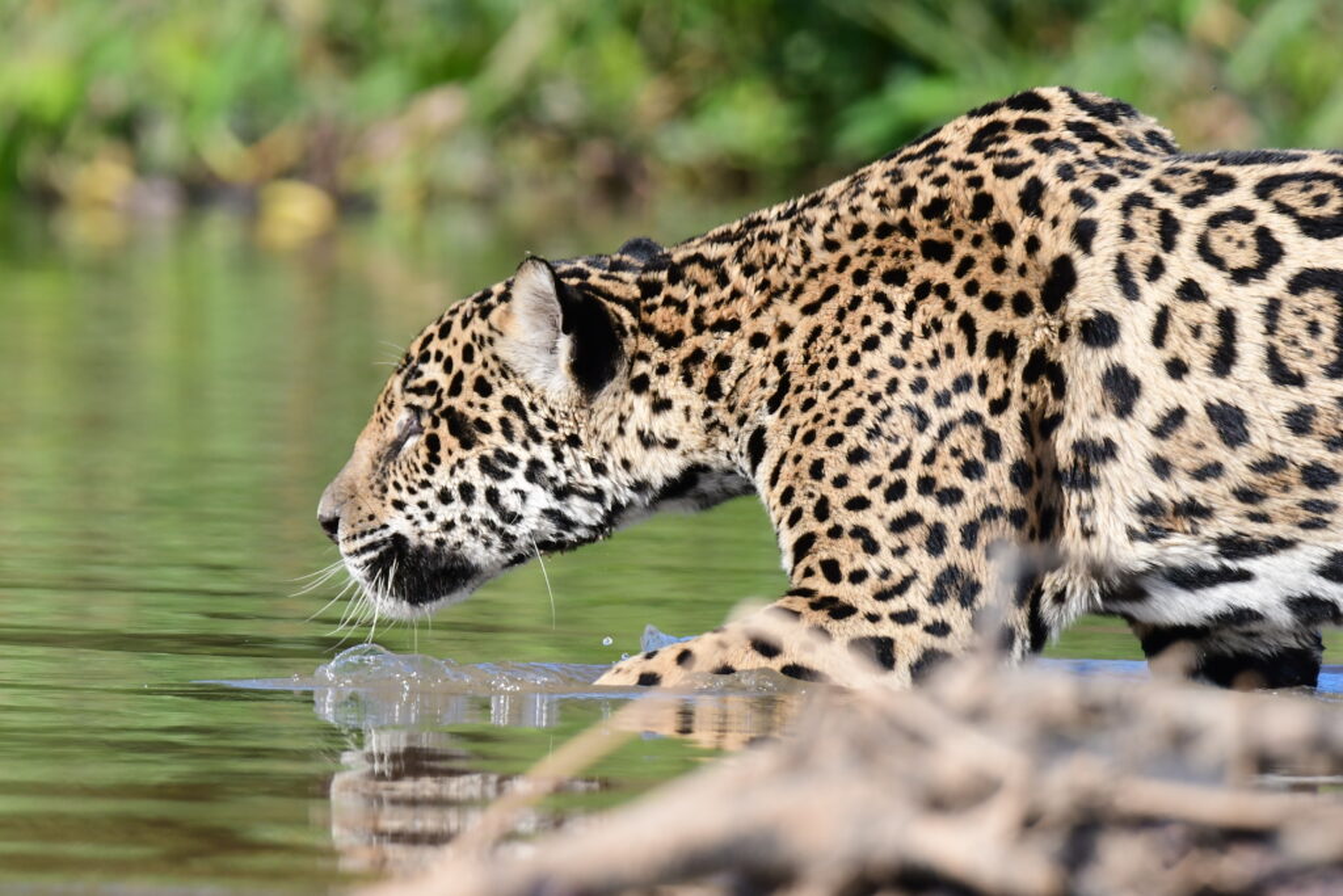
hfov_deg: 2.1
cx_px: 672
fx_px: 37308
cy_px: 448
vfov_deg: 1.4
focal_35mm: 1000
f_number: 7.1
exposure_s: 1/1250
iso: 640
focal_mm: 500
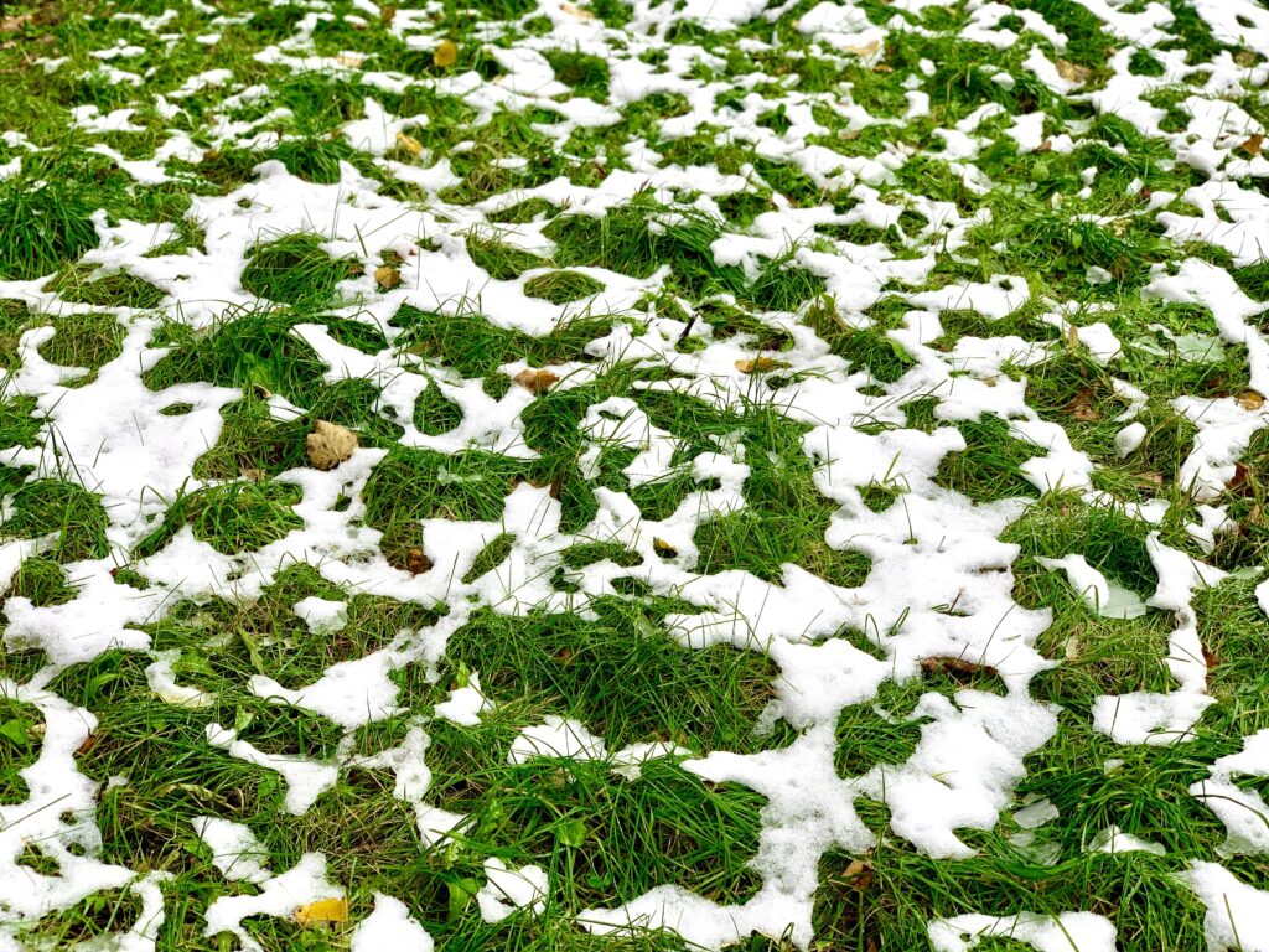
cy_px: 476
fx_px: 1906
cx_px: 634
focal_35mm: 52
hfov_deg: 36.8
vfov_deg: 28.0
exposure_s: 1/122
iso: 16
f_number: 2.4
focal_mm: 6
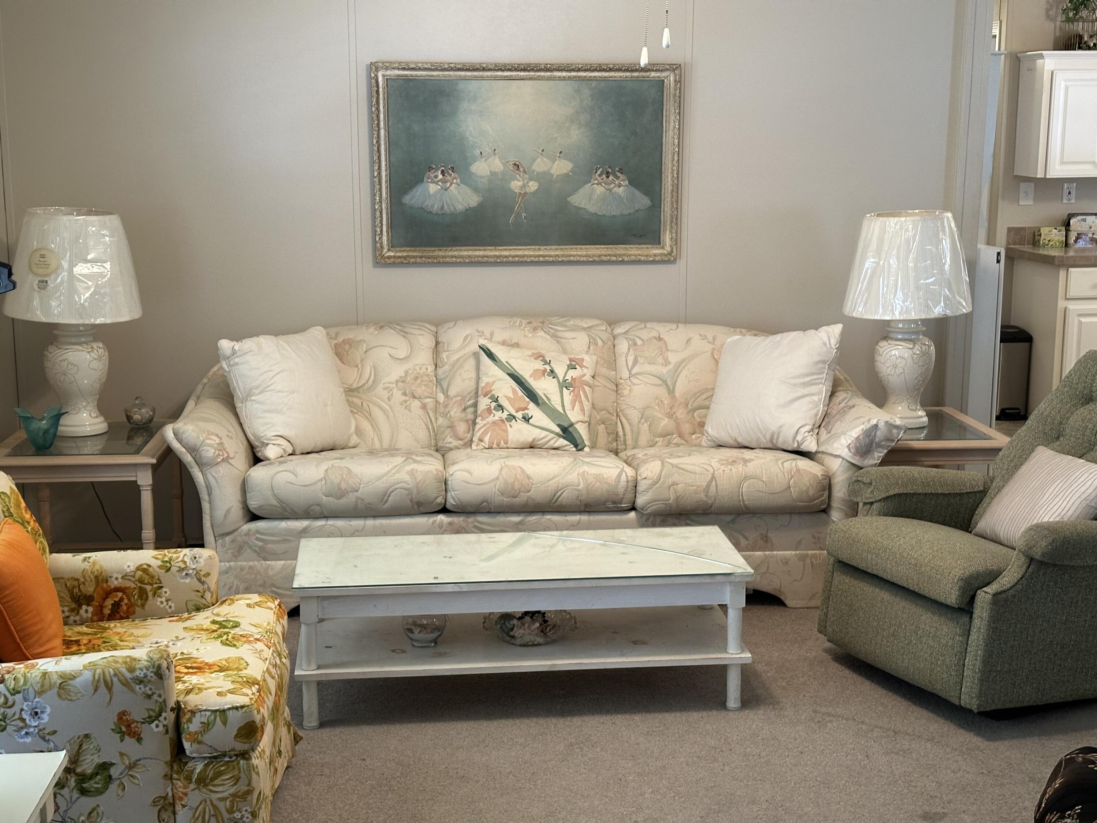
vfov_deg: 30.3
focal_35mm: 48
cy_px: 412
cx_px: 548
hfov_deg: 39.7
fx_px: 1521
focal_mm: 6.86
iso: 200
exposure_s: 1/60
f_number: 1.78
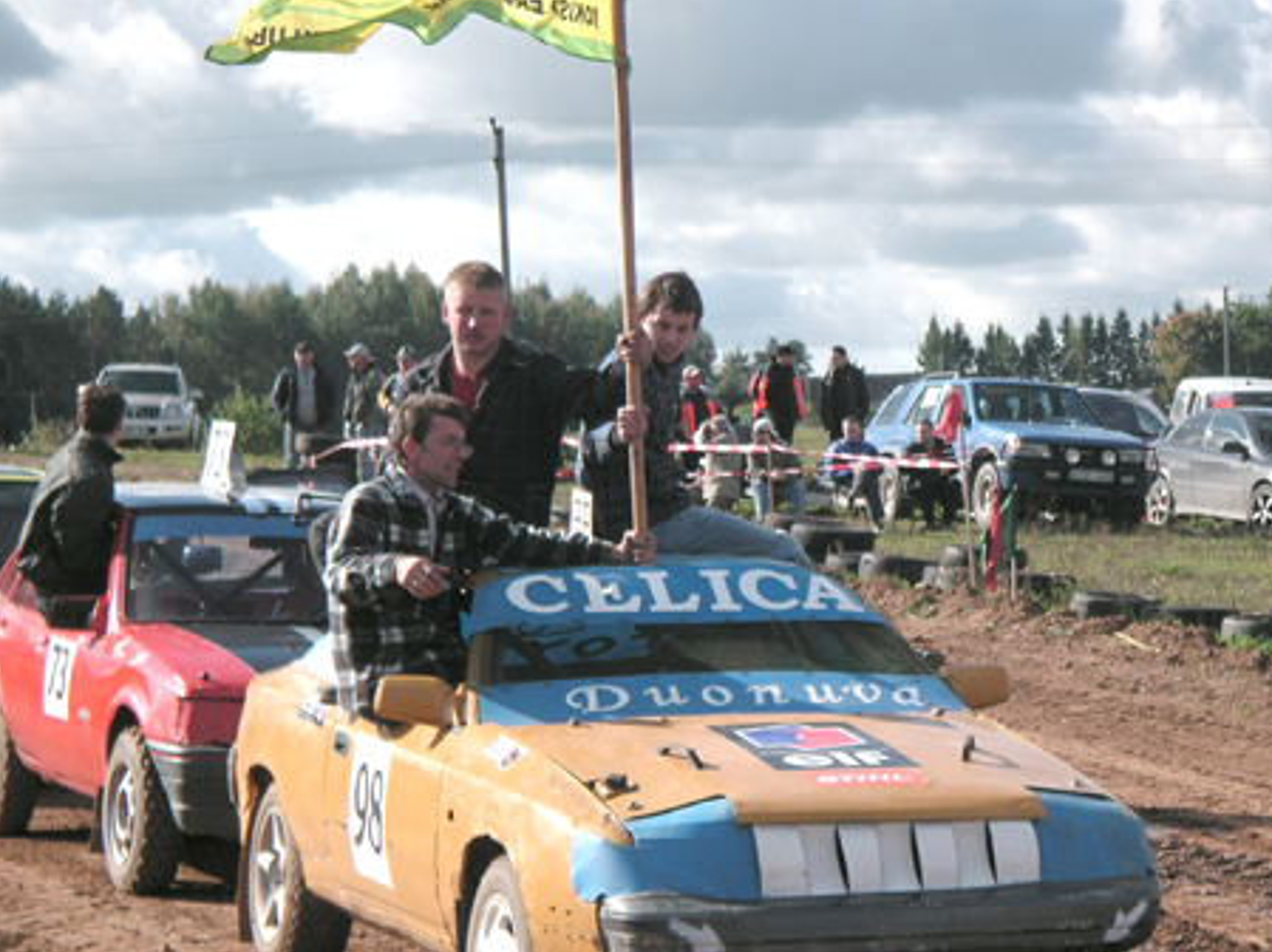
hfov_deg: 14.5
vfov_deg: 10.9
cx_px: 741
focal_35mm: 136
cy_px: 544
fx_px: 4993
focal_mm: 18.3
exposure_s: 1/350
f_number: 4
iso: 50
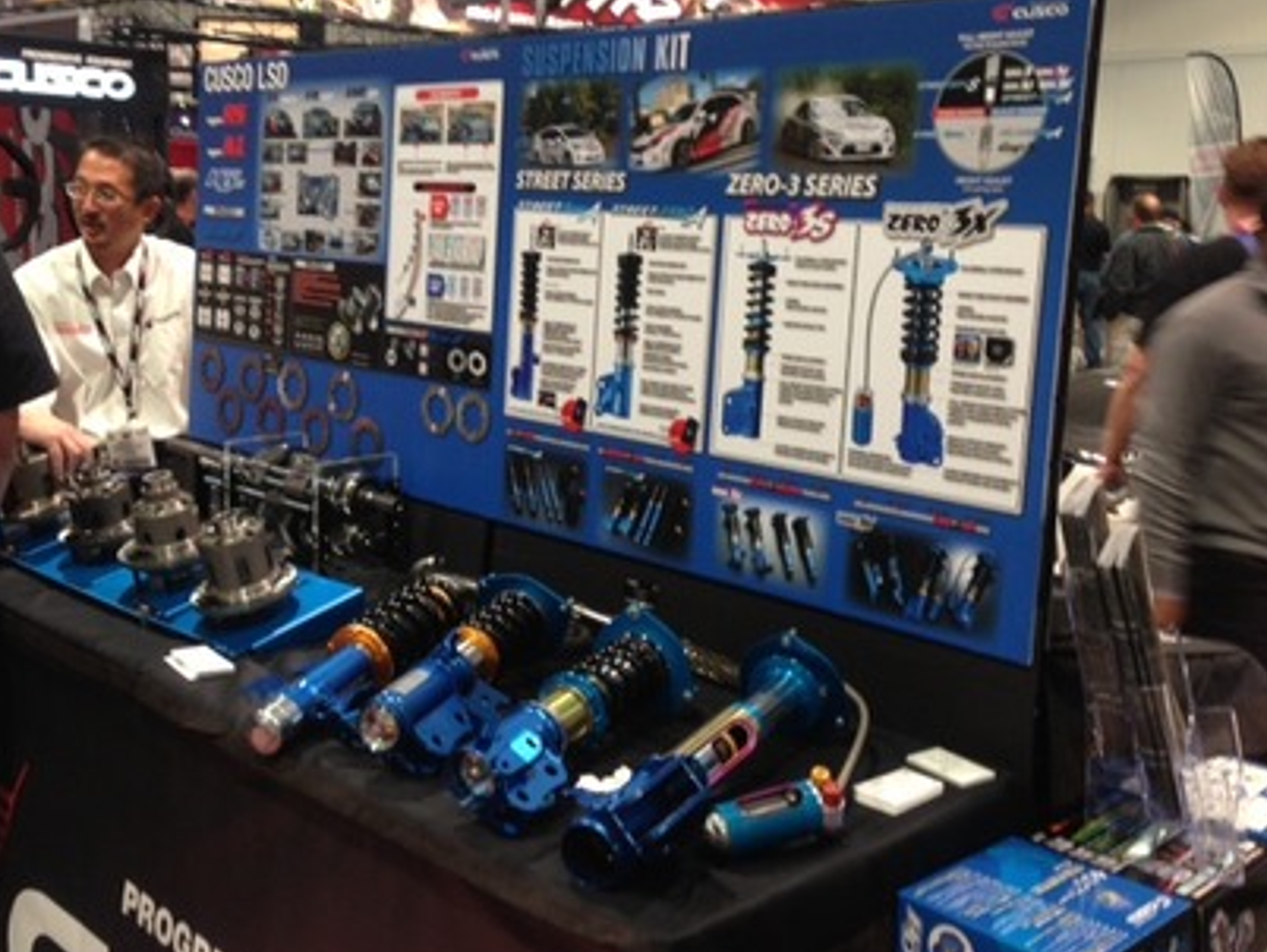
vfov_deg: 35.0
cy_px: 380
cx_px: 511
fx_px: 1502
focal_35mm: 41
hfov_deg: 45.5
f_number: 2.4
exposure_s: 1/20
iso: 80
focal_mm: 4.13
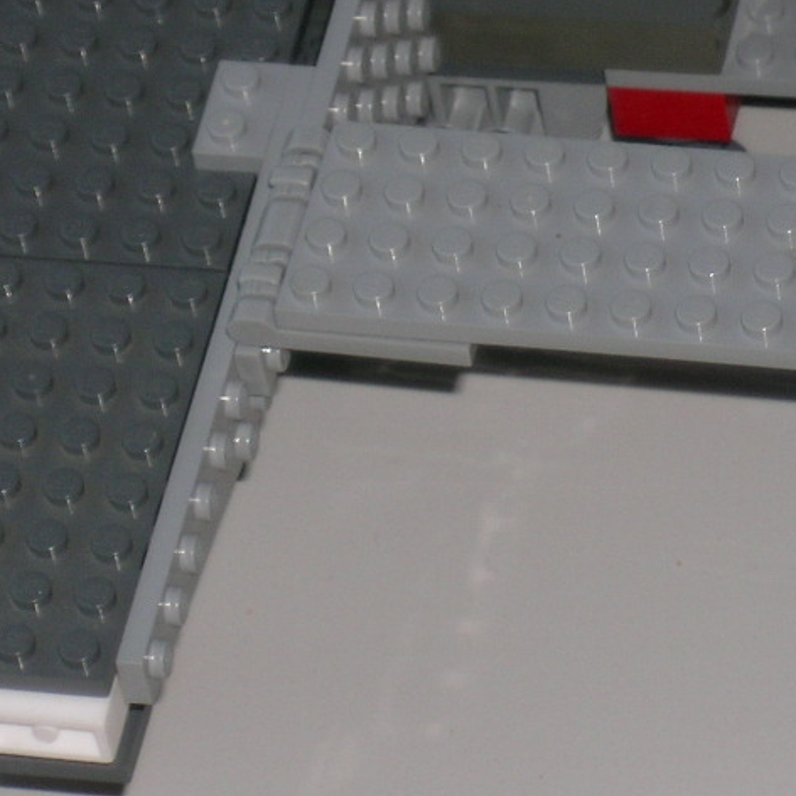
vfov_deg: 6.3
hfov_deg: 6.3
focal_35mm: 278
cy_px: 138
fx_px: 7232
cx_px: 511
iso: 50
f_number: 4.6
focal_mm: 24
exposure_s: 1/121
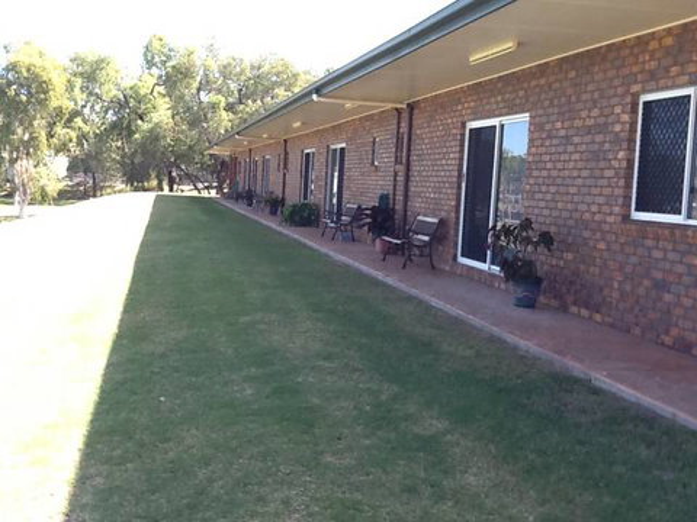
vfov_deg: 44.2
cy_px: 261
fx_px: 644
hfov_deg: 56.8
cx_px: 348
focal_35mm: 32
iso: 64
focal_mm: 2.03
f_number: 2.4
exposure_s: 1/162
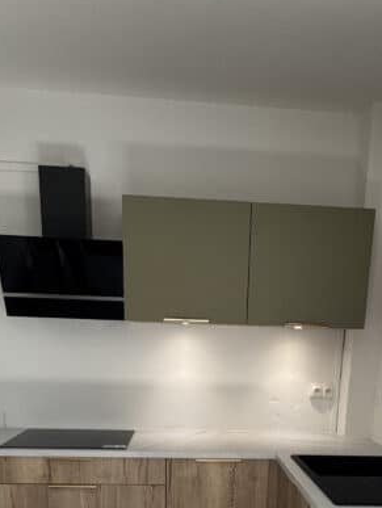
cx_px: 227
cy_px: 487
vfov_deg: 44.1
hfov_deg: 38.6
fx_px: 544
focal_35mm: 37
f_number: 2.2
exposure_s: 1/99
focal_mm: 2.2
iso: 64
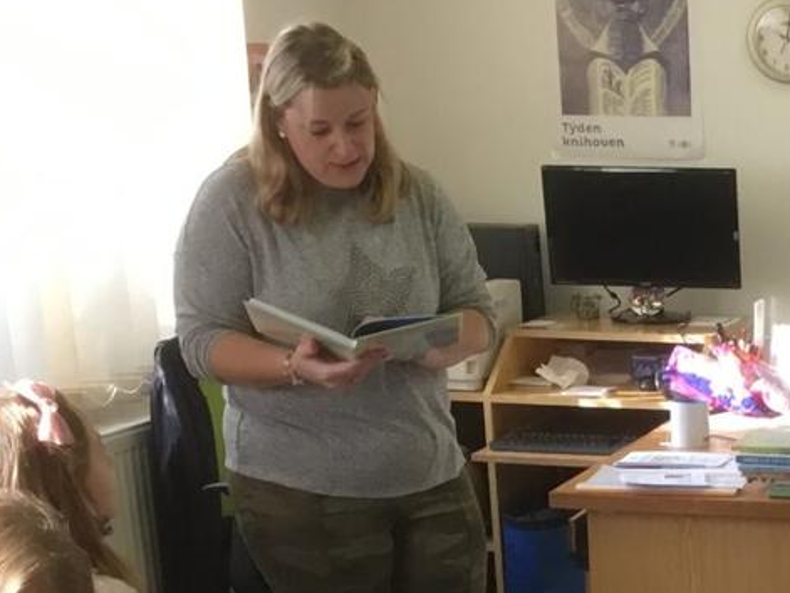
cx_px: 914
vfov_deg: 16.0
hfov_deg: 20.9
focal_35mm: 88
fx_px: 2010
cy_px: 744
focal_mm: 3.3
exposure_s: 1/33
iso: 50
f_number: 2.4
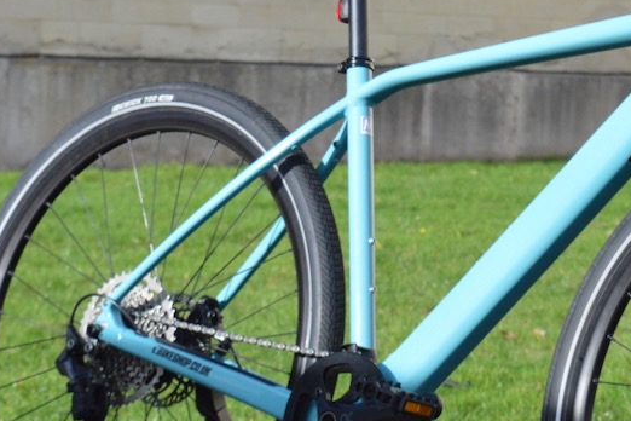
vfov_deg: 6.8
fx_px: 3544
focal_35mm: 202
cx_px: 459
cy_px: 269
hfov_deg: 10.2
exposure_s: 1/400
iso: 1600
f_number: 10
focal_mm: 55
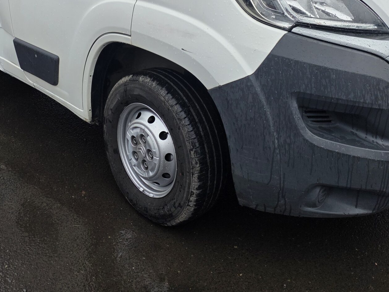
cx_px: 148
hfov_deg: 40.2
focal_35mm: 47
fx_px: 528
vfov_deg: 28.8
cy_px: -6
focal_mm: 6.25
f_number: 1.7
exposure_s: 1/359
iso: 40
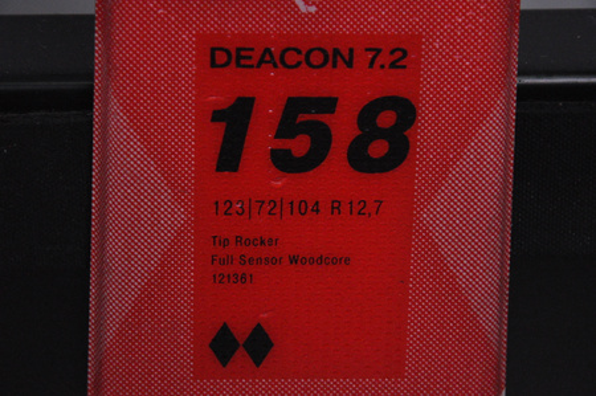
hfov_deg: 13.1
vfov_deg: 8.7
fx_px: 2605
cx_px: 298
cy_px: 198
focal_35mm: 158
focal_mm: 105
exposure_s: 1/125
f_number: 9.5
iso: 3200
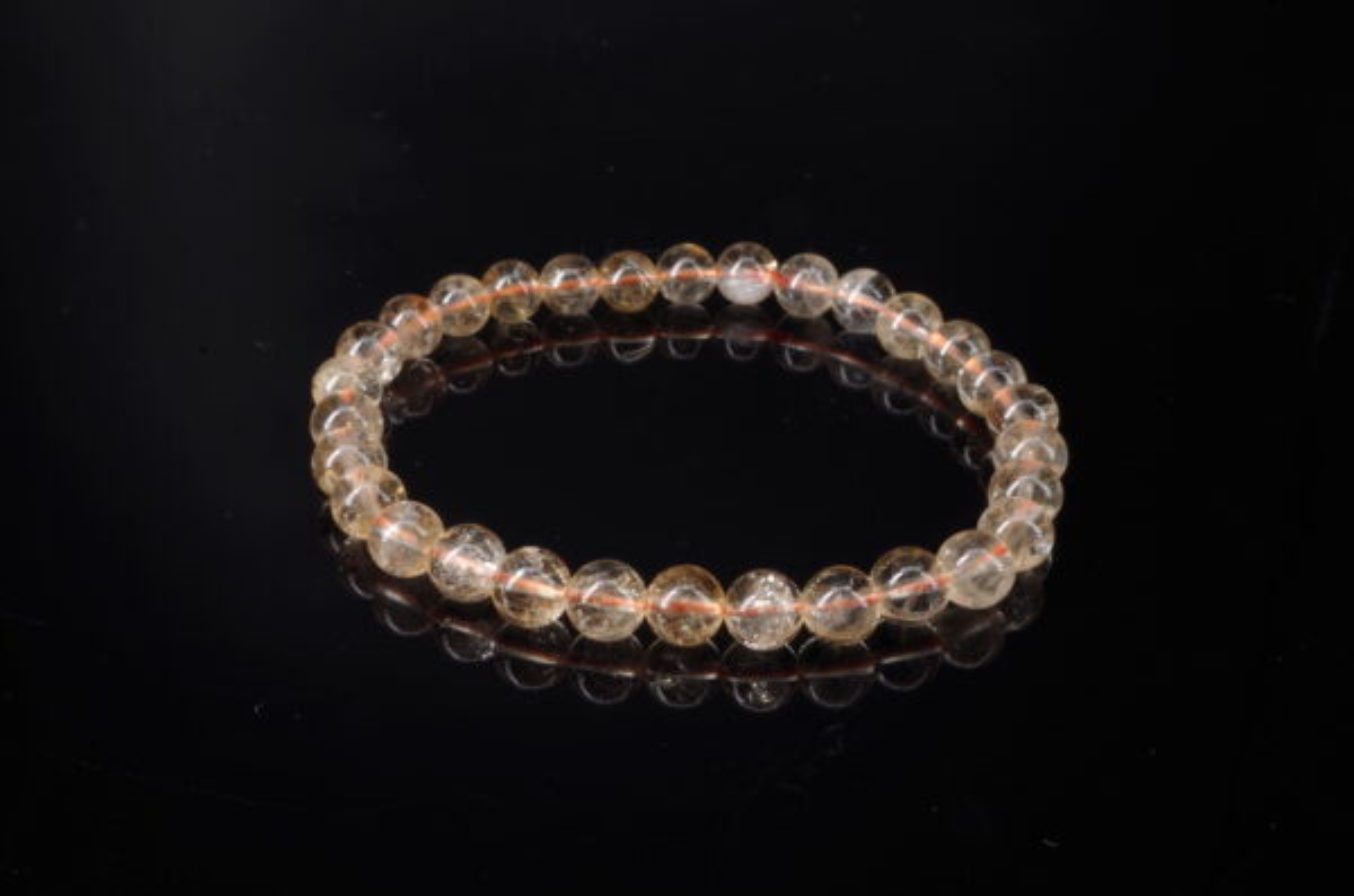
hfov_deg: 46.5
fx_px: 1576
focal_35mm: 42
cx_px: 677
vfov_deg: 31.7
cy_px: 448
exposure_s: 1
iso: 100
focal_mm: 28.13
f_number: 4
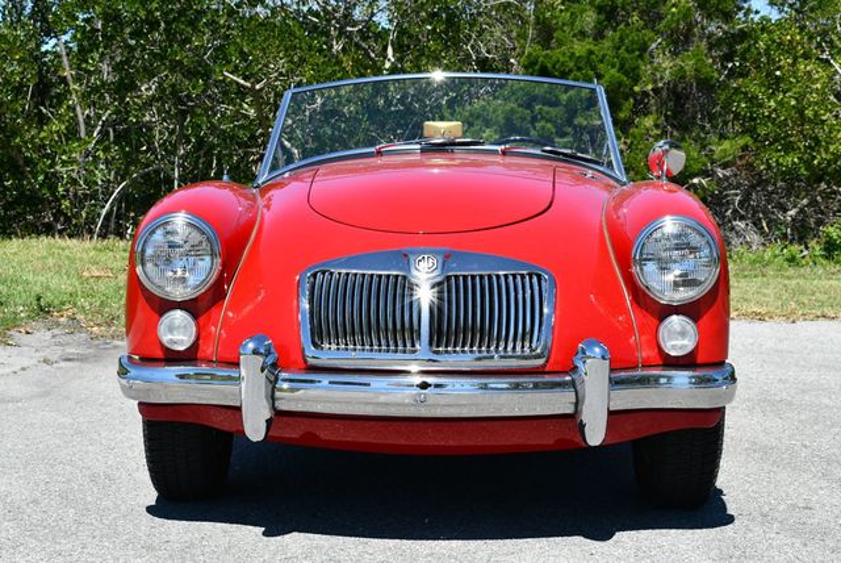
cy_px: 282
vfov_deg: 19.5
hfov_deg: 28.8
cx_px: 420
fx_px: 1637
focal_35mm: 70
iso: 100
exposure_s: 1/250
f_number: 8
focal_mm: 35
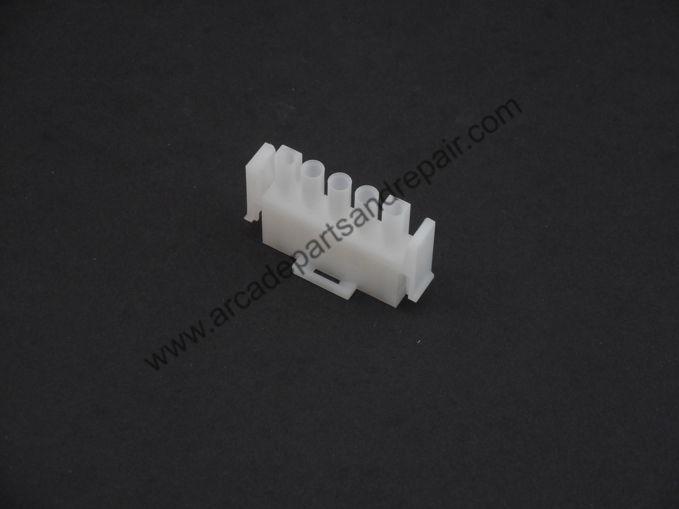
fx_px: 1746
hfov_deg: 22.0
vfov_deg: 16.6
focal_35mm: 89
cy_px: 254
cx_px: 340
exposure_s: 1/60
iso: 200
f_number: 5.6
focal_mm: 15.9
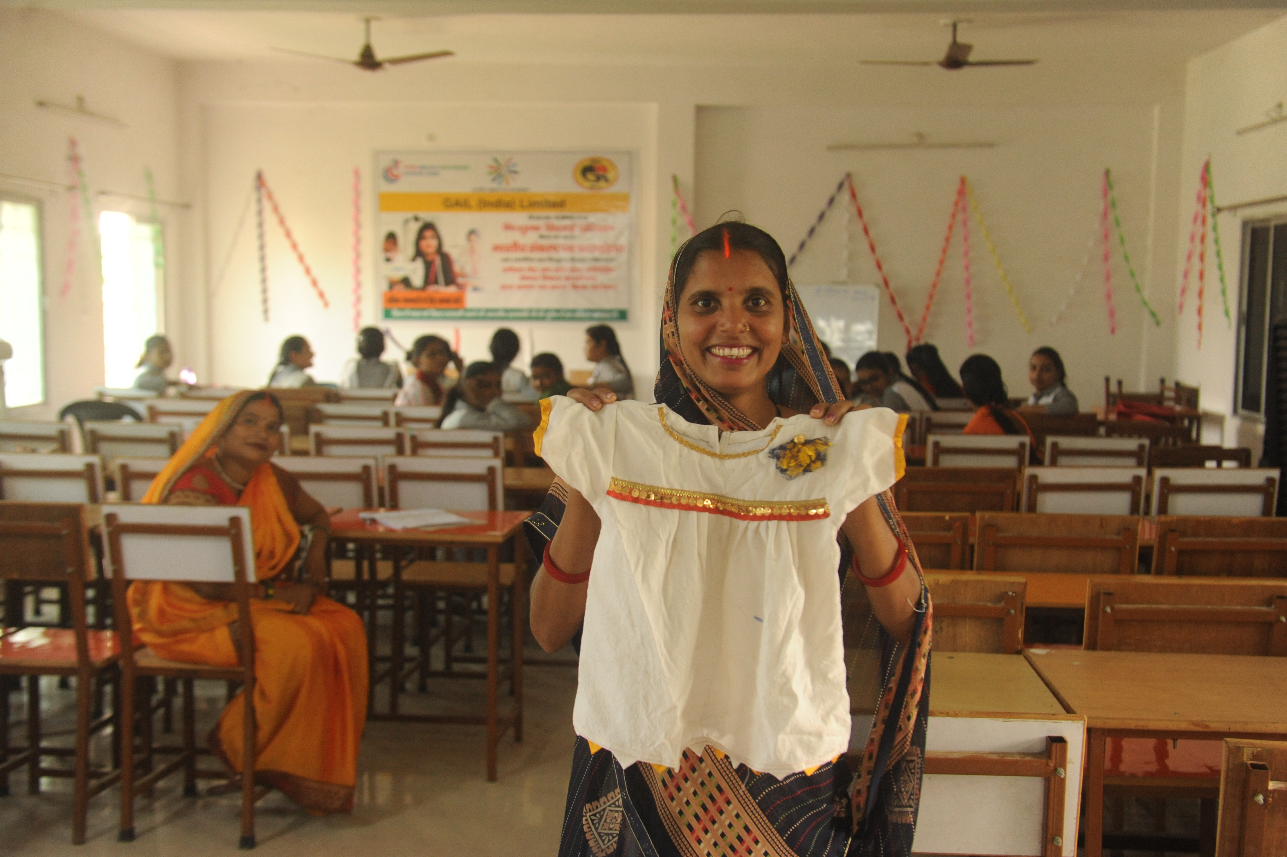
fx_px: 1572
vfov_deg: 30.5
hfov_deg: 44.5
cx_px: 644
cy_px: 428
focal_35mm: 44
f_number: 4
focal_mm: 44
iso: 3200
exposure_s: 1/100
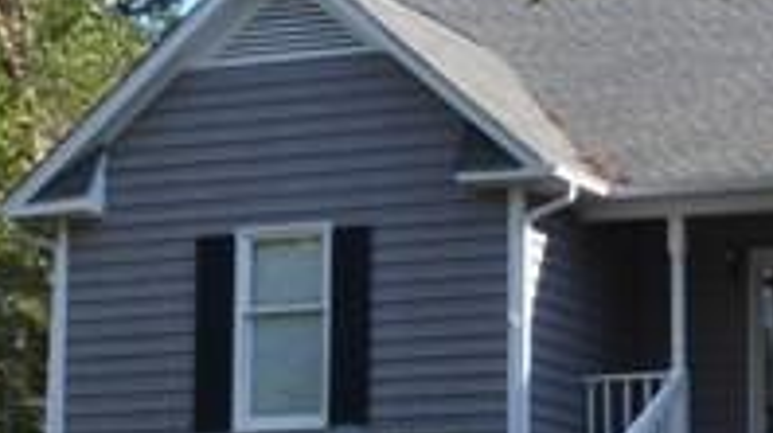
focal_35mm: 132
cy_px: 287
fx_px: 2703
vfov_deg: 9.2
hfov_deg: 15.6
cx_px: 945
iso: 100
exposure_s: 1/160
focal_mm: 26
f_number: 6.3
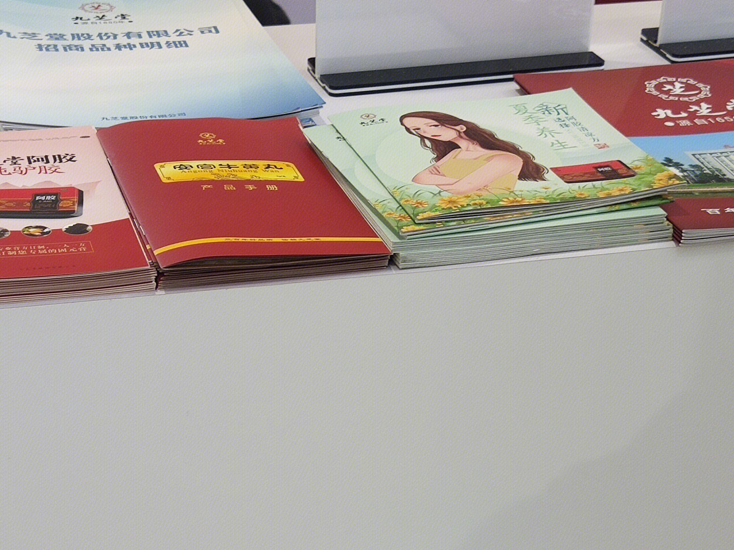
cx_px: 328
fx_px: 1717
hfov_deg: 24.1
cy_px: 584
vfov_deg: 17.7
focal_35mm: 81
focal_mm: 4.75
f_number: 1.75
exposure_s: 1/100
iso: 339
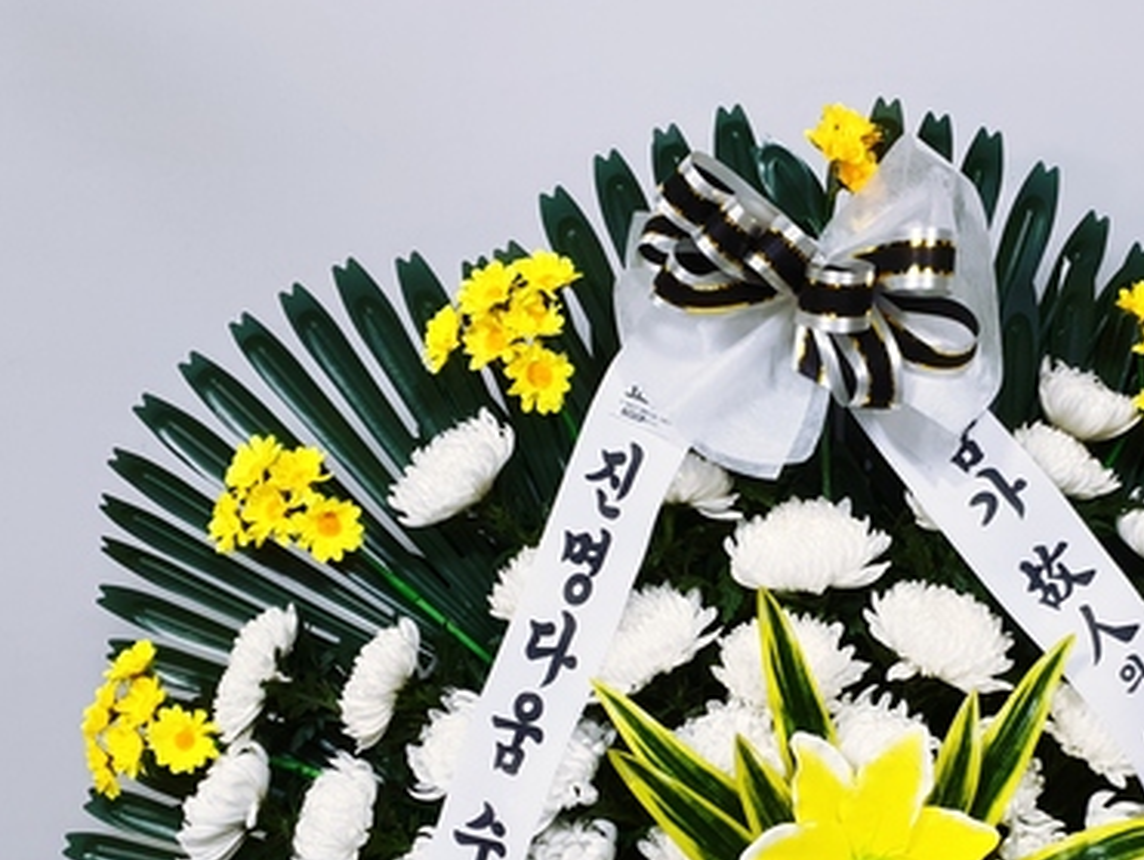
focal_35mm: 49
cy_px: 618
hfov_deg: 38.2
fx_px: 1621
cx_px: 811
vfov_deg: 29.4
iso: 64
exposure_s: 1/60
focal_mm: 4.3
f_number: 1.5
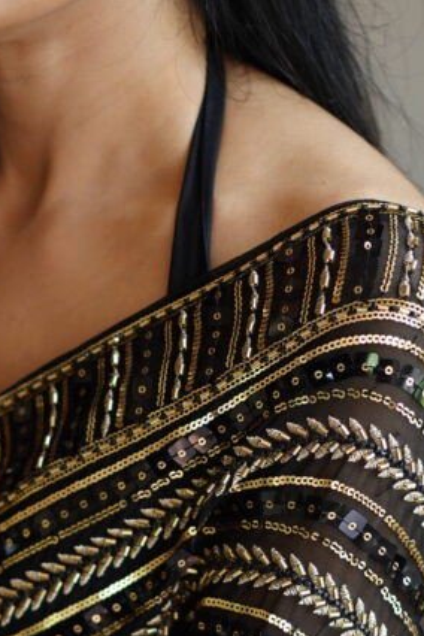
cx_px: 96
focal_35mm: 110
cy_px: 672
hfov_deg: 12.4
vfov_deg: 18.0
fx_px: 1943
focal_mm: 35
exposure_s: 1/100
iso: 500
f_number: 1.4
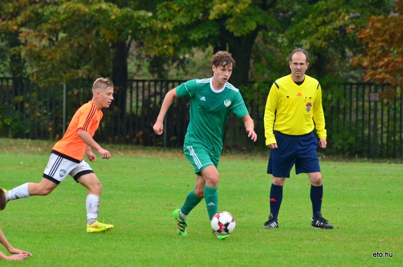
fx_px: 5027
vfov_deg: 3.0
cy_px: 134
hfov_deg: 4.6
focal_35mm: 450
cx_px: 202
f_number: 7.1
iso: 2000
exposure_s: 1/640
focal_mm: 300
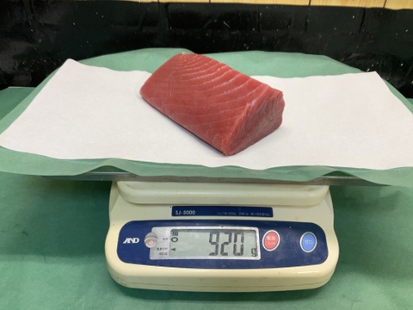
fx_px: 346
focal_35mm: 29
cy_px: 155
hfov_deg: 61.7
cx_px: 206
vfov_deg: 48.2
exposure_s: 1/120
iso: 50
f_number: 1.8
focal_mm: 3
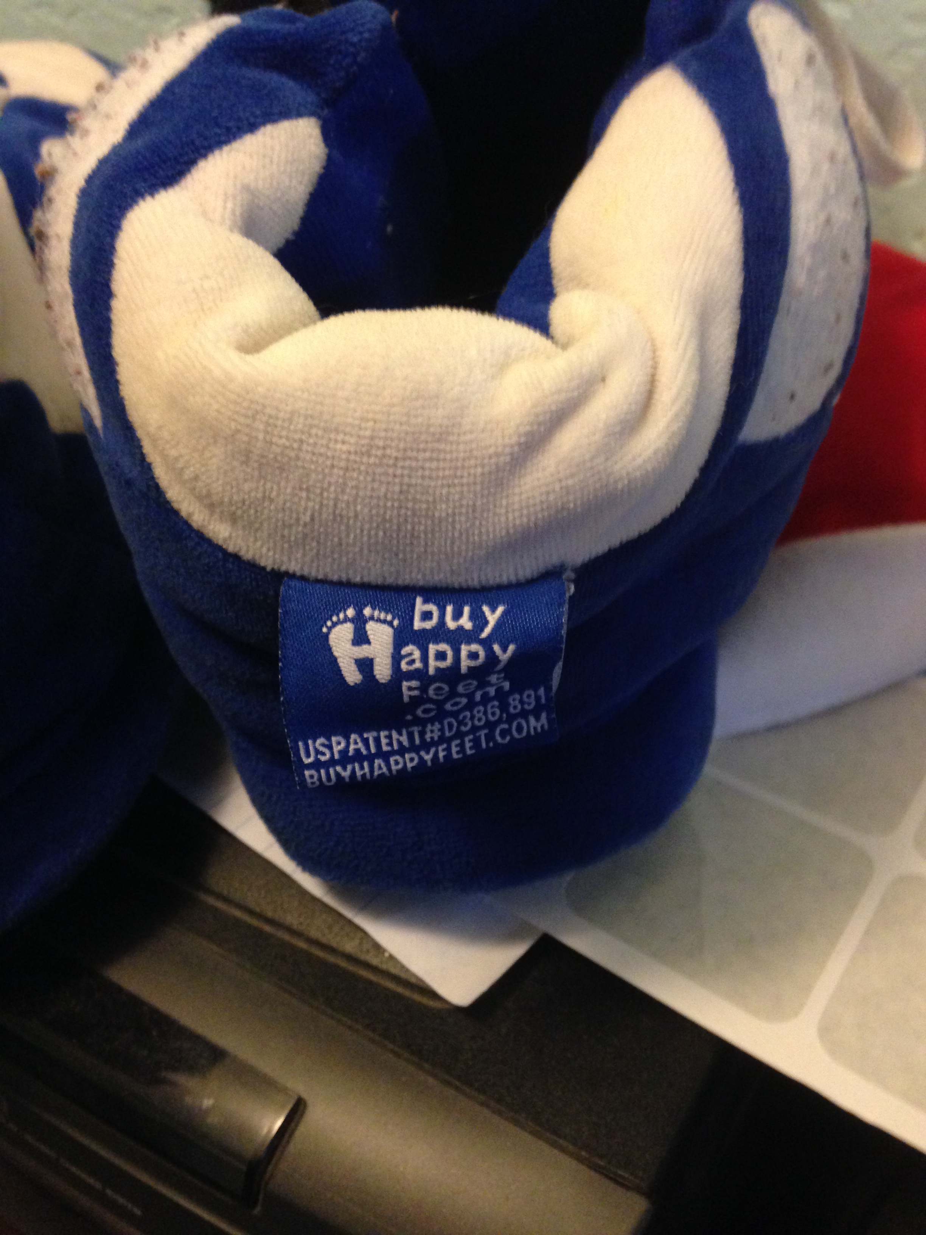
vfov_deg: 55.4
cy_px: 618
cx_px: 463
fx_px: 1177
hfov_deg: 42.9
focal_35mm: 33
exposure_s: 1/20
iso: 320
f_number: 2.4
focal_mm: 4.12
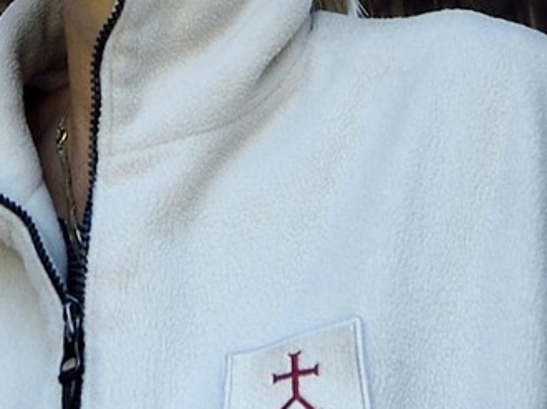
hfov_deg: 17.4
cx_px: 96
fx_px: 1769
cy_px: -965
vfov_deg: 9.2
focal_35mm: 112
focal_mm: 16
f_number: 6.3
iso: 200
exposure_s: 1/160
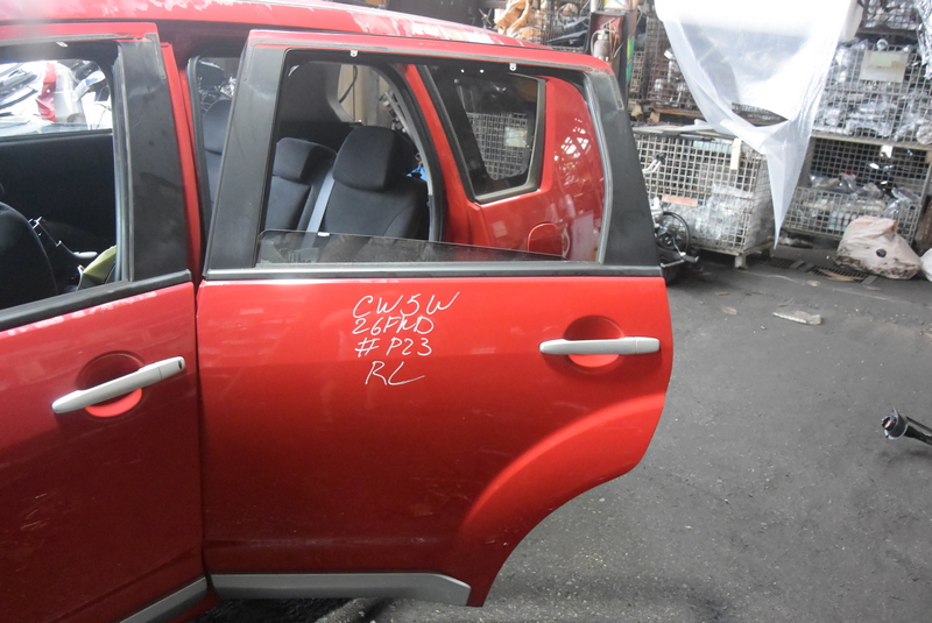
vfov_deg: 41.2
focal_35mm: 32
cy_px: 312
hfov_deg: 58.7
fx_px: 829
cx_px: 466
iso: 3200
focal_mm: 12
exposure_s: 1/100
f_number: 3.8
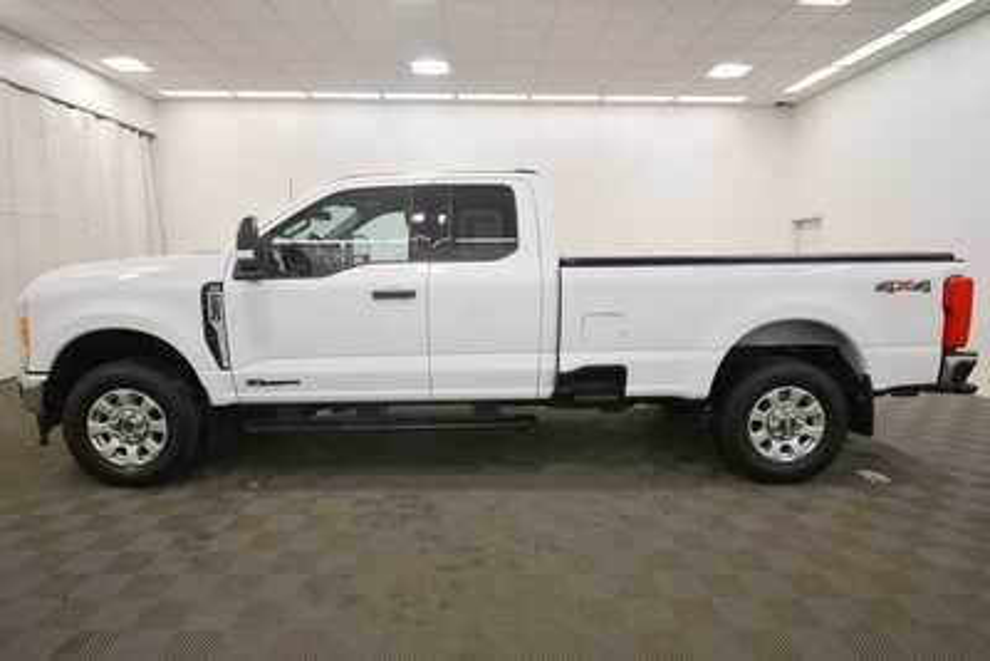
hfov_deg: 86.9
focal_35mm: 19
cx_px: 495
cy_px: 330
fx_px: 523
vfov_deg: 64.6
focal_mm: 13
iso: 720
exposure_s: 1/250
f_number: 5
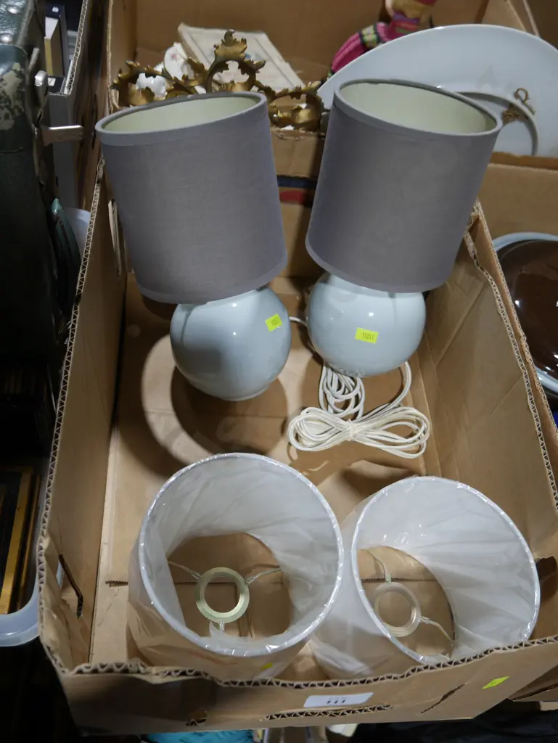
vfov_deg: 59.9
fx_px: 644
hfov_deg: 46.8
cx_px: 279
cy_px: 372
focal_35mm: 30
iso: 200
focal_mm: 15
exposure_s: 1/80
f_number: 3.6
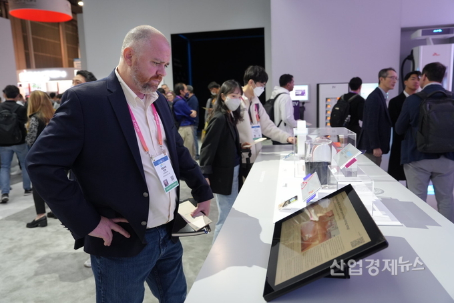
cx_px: 227
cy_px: 152
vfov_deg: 48.0
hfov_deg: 67.4
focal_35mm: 27
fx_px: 341
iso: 2000
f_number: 4
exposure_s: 1/160
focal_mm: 27
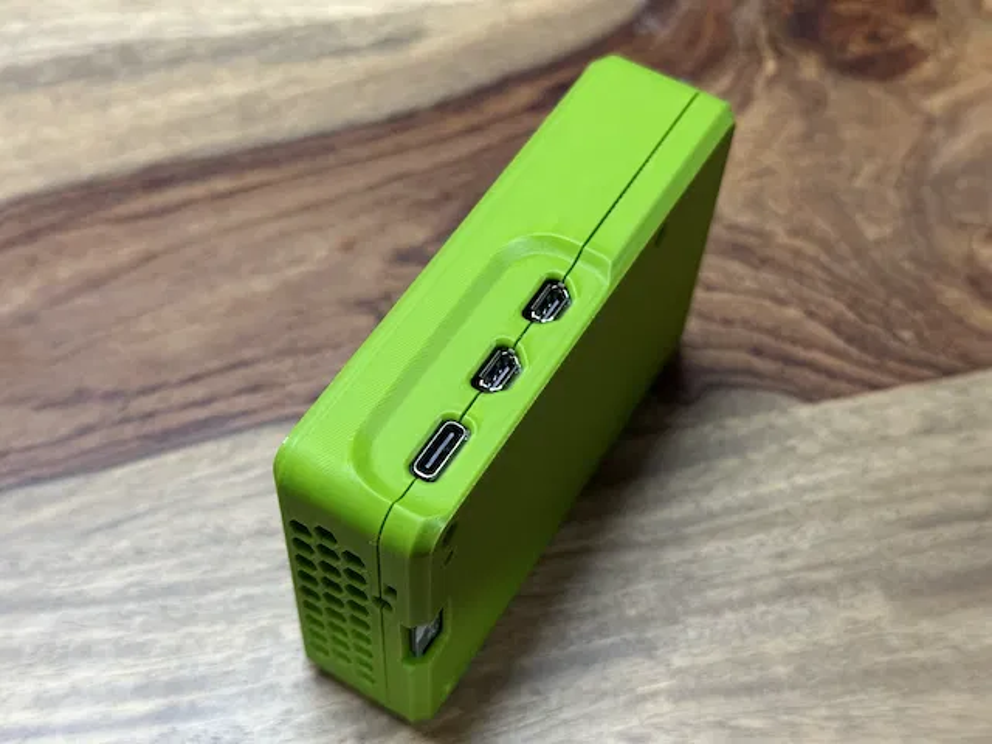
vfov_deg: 30.3
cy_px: 372
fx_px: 1376
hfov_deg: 39.7
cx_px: 496
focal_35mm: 48
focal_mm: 6.86
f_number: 1.78
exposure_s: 1/50
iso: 250
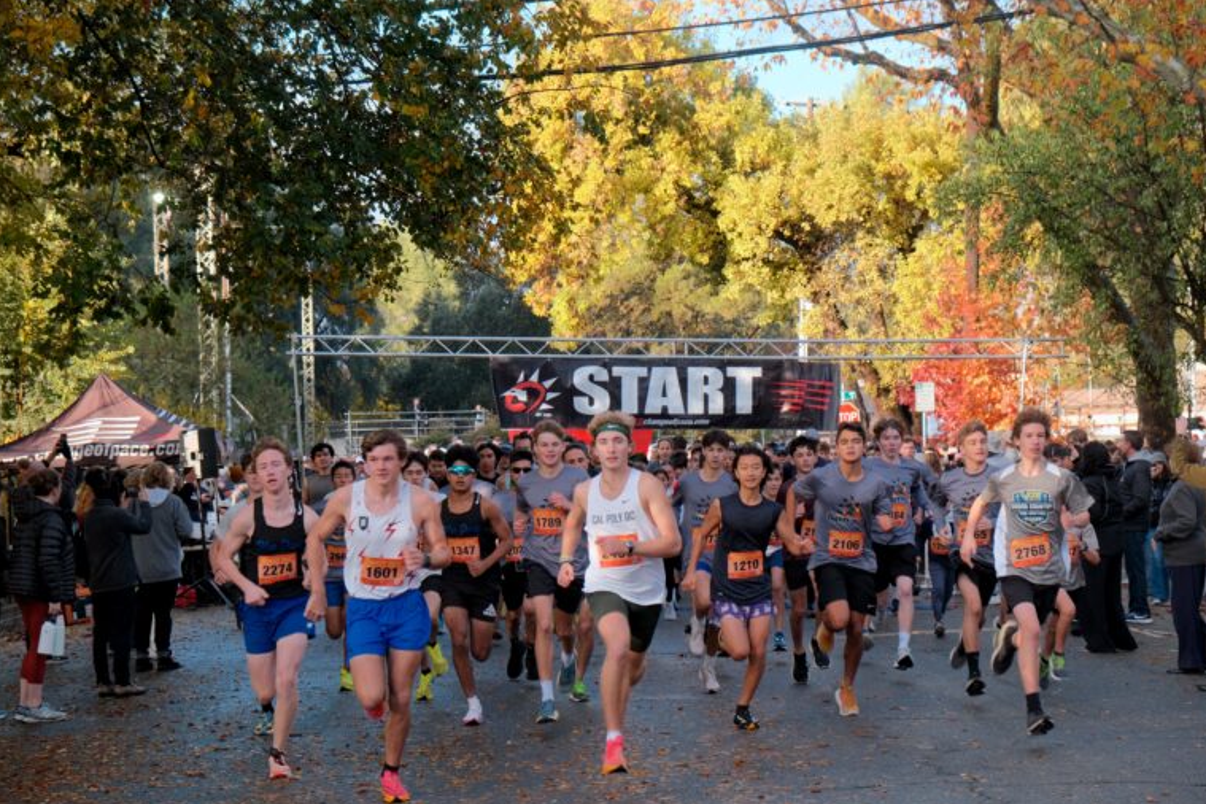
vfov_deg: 16.3
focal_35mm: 84
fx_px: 2814
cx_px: 607
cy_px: 405
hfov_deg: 24.2
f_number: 5.6
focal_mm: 55
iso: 400
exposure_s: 1/180
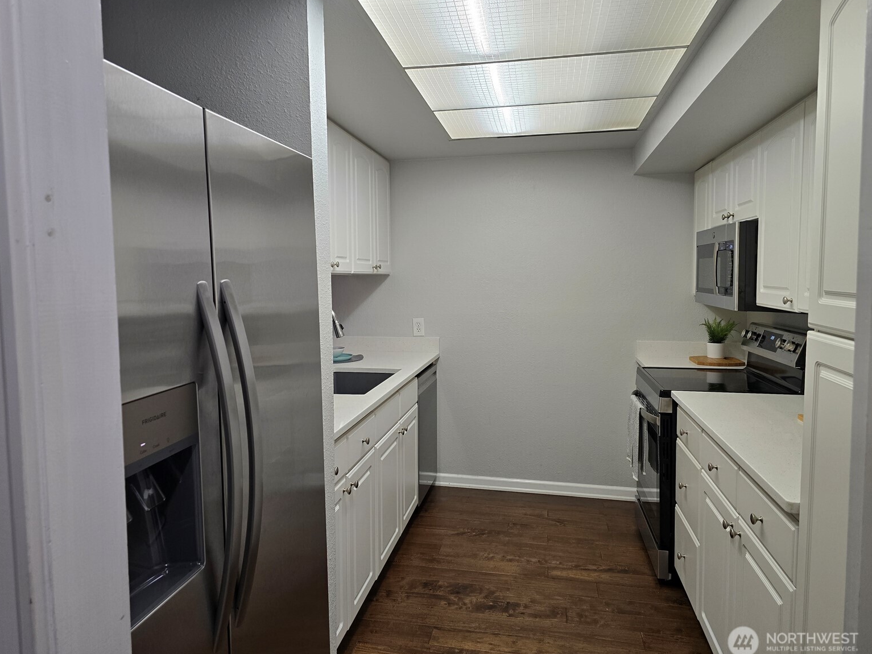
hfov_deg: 71.6
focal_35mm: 24
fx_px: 605
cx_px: 420
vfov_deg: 56.8
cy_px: 324
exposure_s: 1/120
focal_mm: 6.3
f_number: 1.7
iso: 125
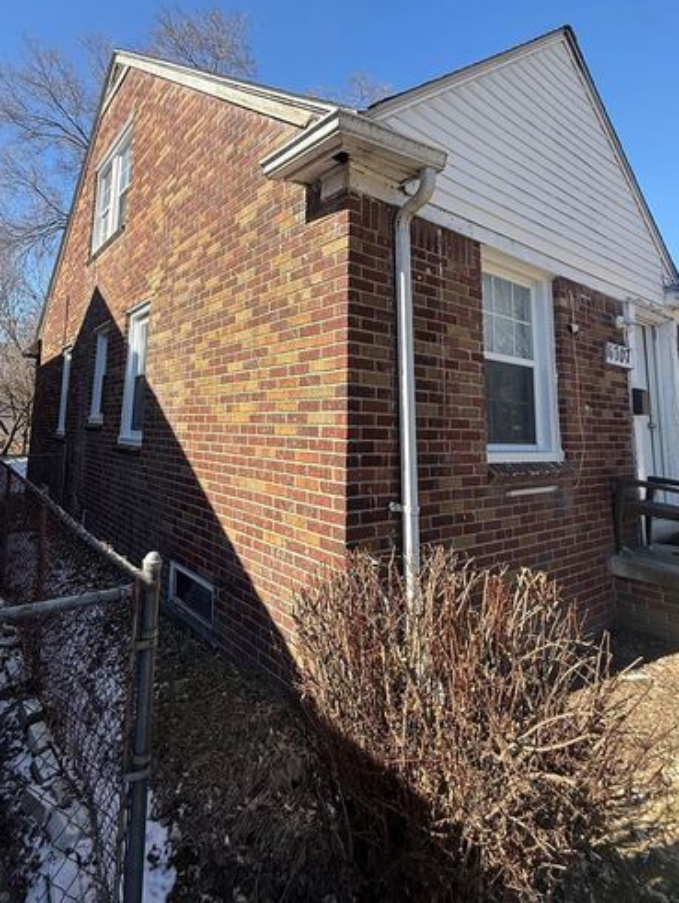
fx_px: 496
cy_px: 371
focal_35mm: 19
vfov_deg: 83.8
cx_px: 285
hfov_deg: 68.3
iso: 50
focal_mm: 2.22
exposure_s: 1/1235
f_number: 2.2
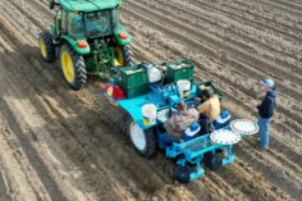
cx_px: 142
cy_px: 64
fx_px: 394
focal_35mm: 47
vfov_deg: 28.4
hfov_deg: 41.9
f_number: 5
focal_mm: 10.26
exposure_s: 1/240
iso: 100
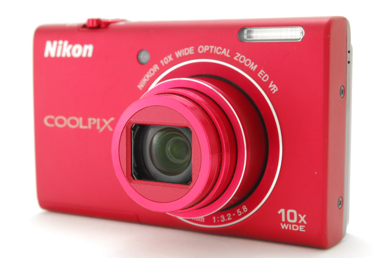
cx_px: 192
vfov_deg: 19.0
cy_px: 129
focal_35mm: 72
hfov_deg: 28.0
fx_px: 770
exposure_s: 1/160
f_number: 16
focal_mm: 48
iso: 320
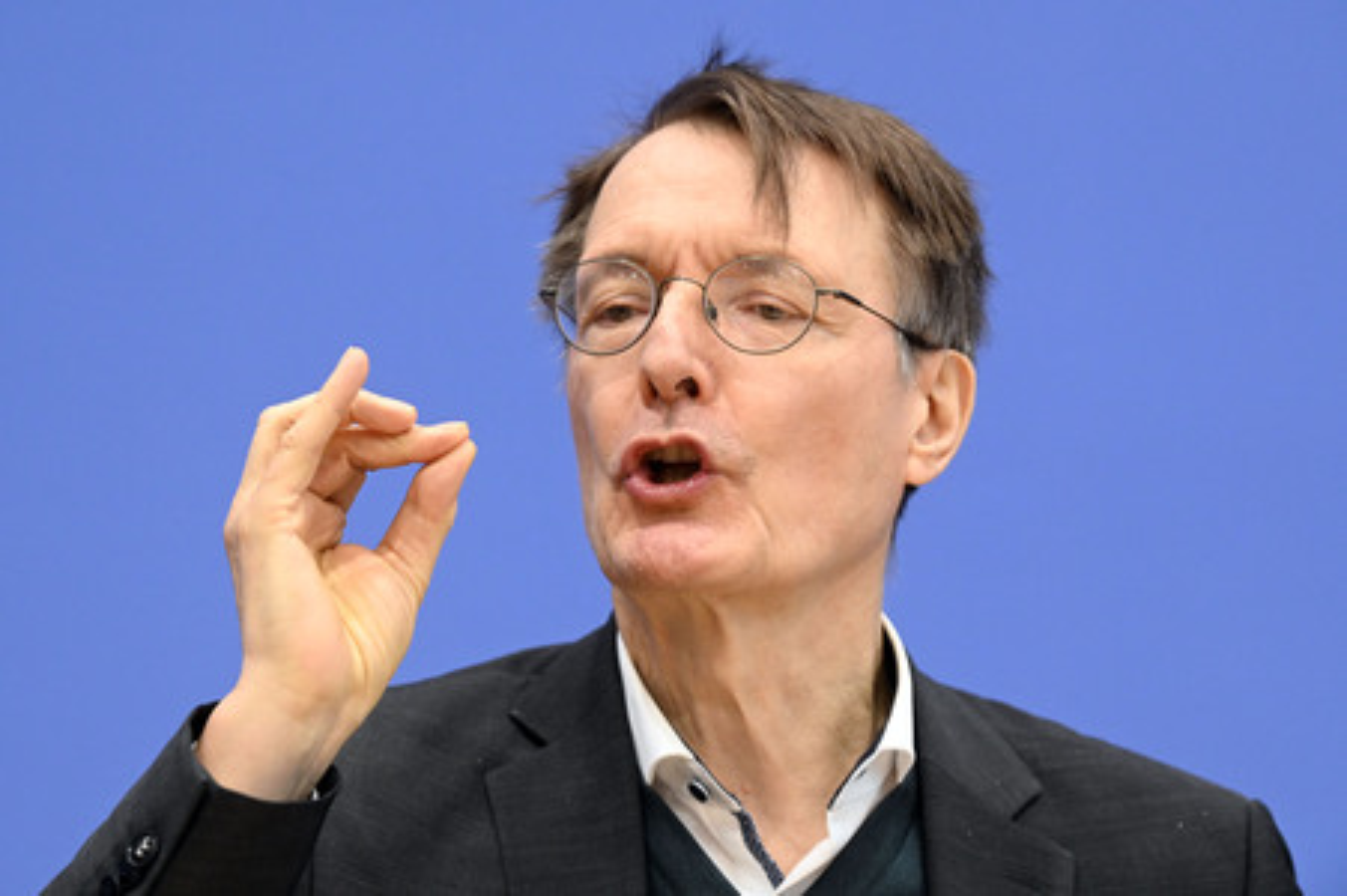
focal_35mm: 175
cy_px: 448
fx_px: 6543
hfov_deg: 11.8
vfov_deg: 7.8
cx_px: 674
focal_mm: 175
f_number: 5.6
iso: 5000
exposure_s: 1/500
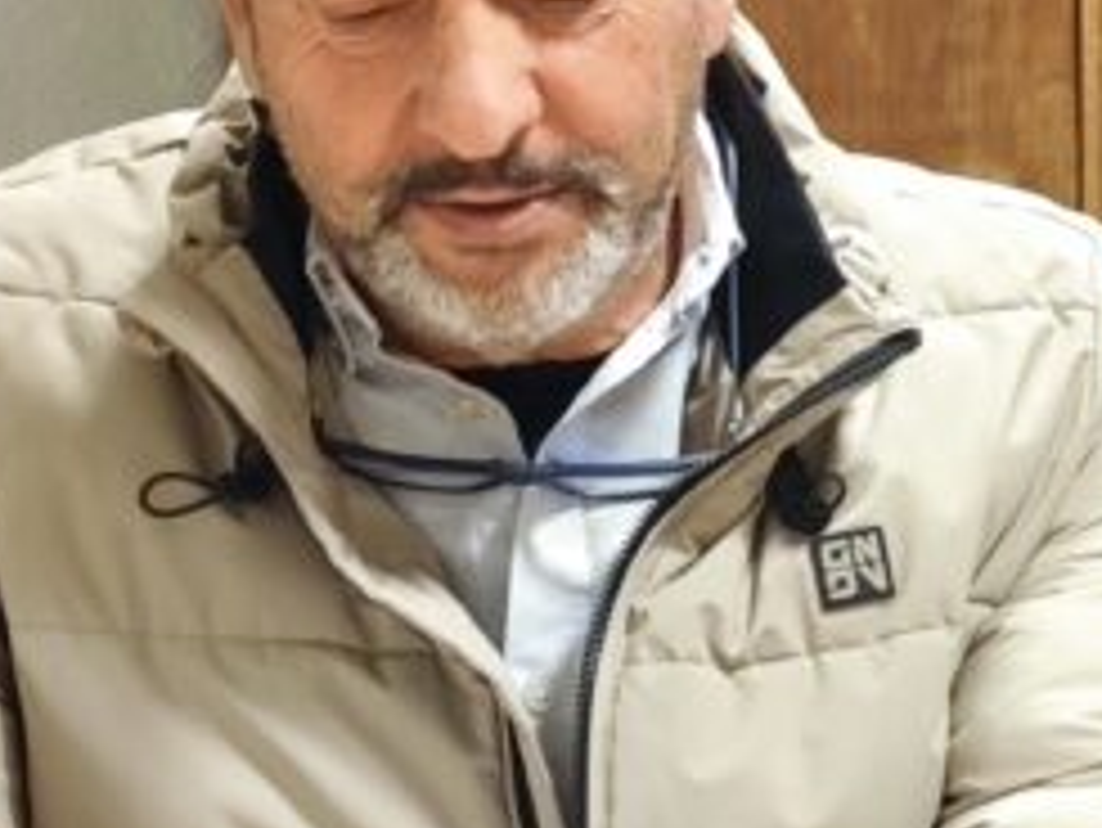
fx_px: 4141
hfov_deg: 14.7
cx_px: 1295
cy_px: 502
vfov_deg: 11.4
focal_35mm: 130
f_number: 1.65
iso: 800
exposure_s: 1/33.3
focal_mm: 6.19
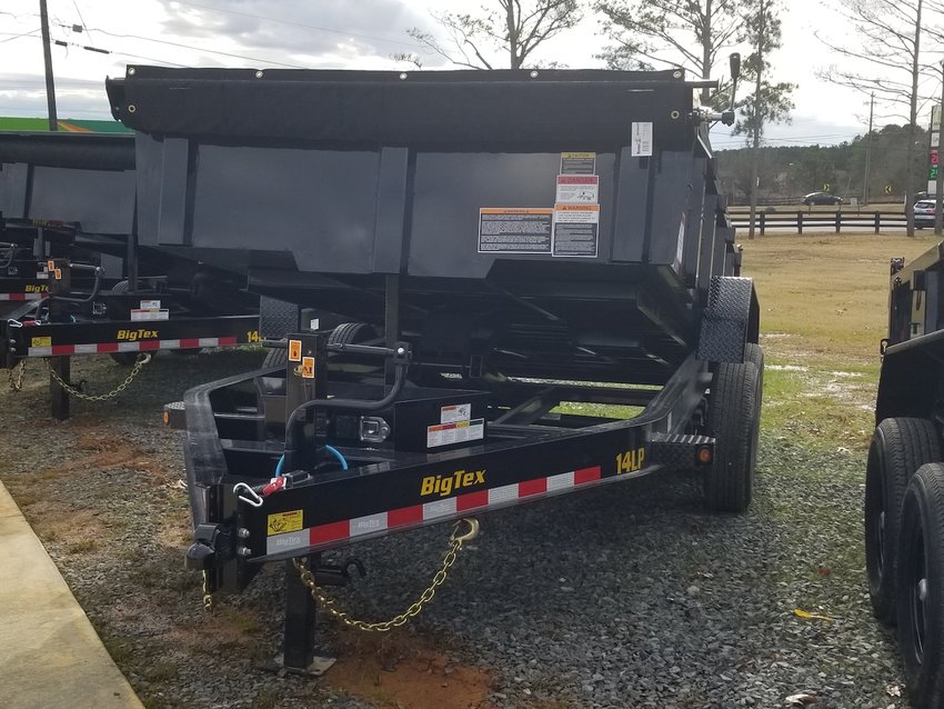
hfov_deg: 67.3
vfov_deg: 53.1
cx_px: 472
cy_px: 354
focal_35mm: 26
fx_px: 709
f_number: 1.7
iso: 50
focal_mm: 4.3
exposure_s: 1/1502
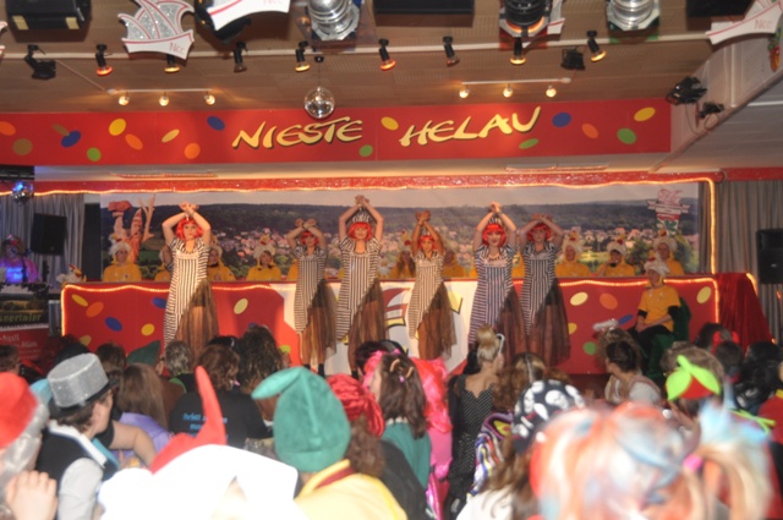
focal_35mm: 48
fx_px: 1043
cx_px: 392
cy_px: 260
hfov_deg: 41.2
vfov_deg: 28.0
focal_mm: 32
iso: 400
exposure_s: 1/60
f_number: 5
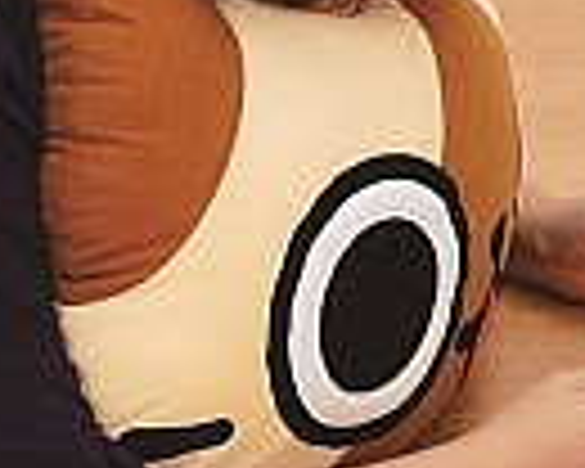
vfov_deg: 4.6
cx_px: 72
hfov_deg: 5.8
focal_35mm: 333
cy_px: 27
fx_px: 5765
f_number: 20
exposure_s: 1/60
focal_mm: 60
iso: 200
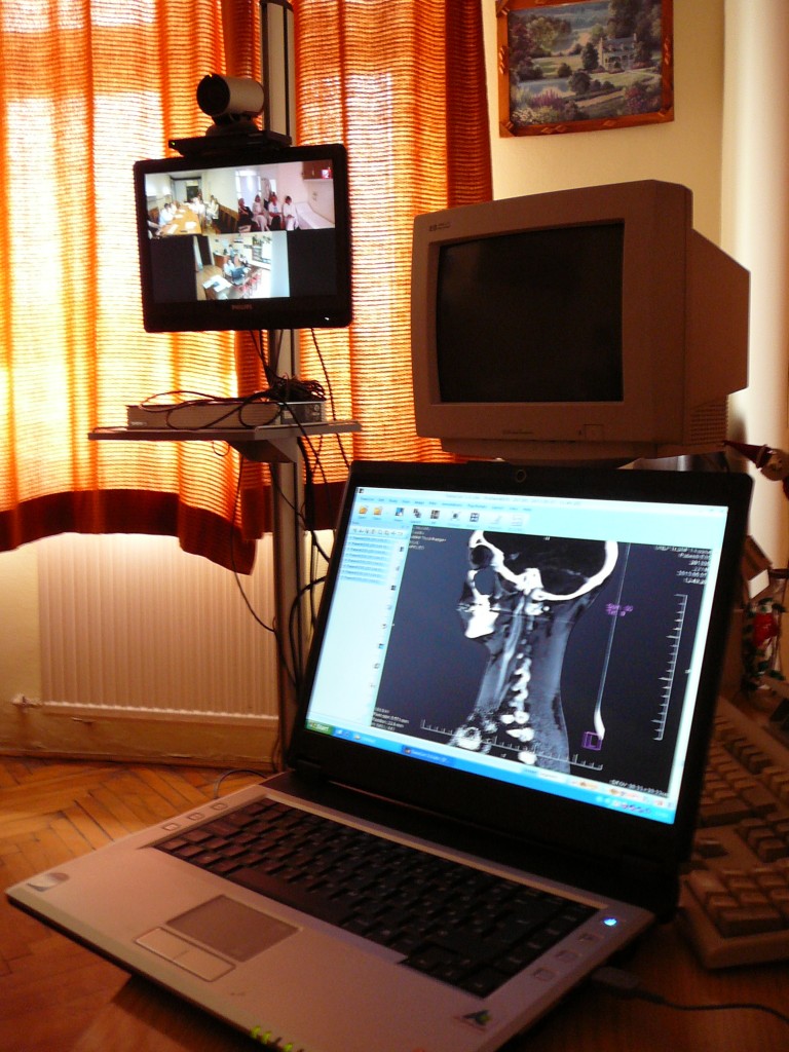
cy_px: 526
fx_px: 1064
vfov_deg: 52.6
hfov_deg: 40.7
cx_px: 394
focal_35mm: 35
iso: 200
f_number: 2.8
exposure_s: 1/13
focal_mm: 5.2
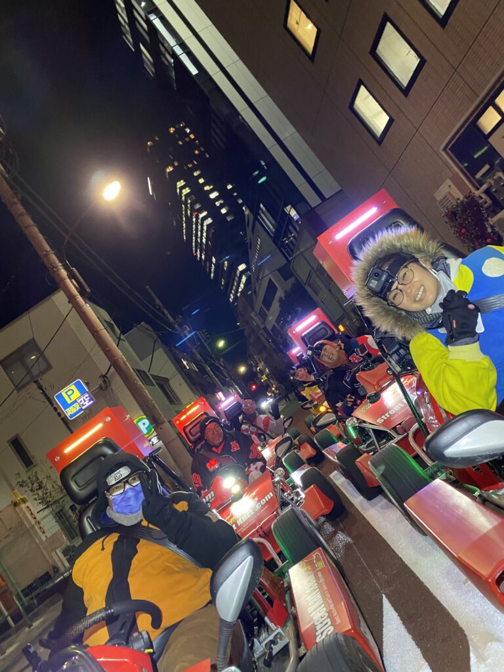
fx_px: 505
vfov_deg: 67.3
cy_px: 336
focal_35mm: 26
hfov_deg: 53.1
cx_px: 252
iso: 400
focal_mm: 4.25
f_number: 1.8
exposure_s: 1/33
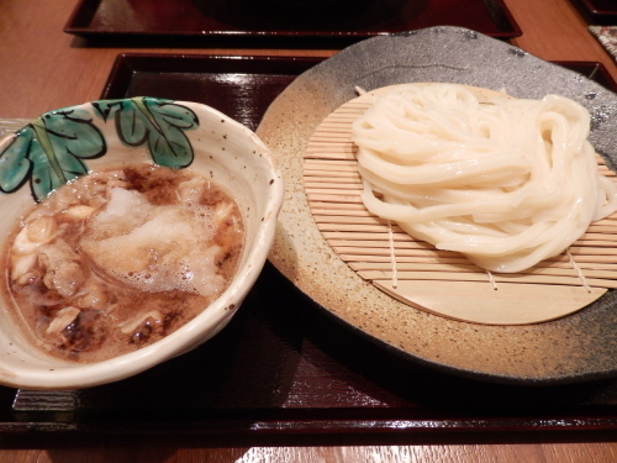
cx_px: 308
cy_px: 232
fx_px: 446
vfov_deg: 54.9
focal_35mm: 25
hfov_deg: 69.4
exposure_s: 1/30
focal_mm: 4.5
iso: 400
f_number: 3
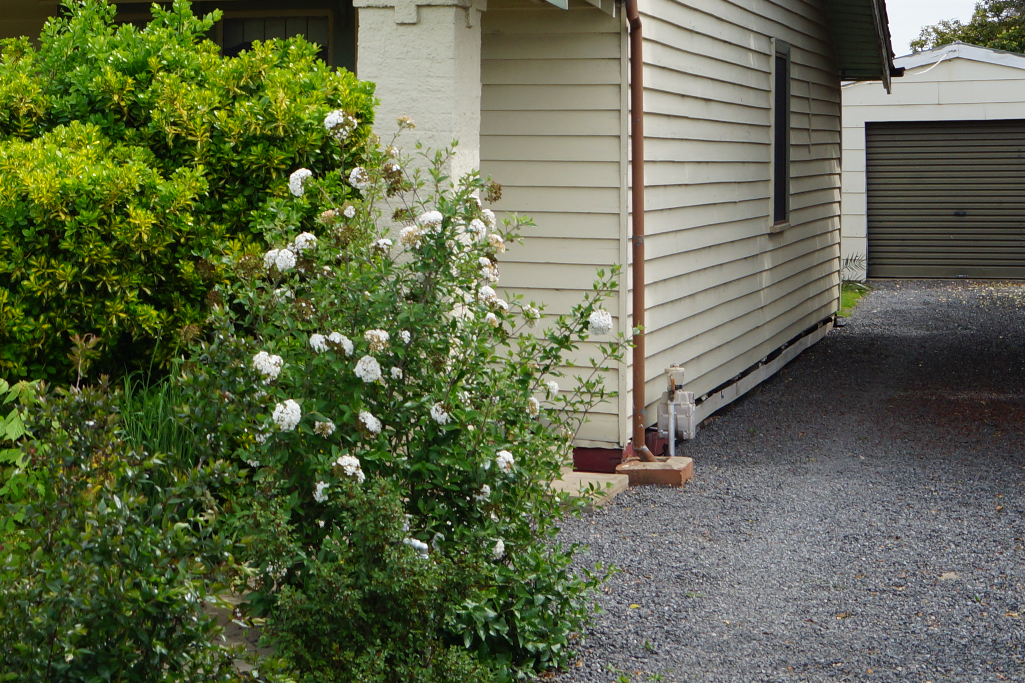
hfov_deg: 28.5
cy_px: 93
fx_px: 1907
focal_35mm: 67
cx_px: 41
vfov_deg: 20.0
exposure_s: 1/200
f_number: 7.1
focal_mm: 18
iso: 100
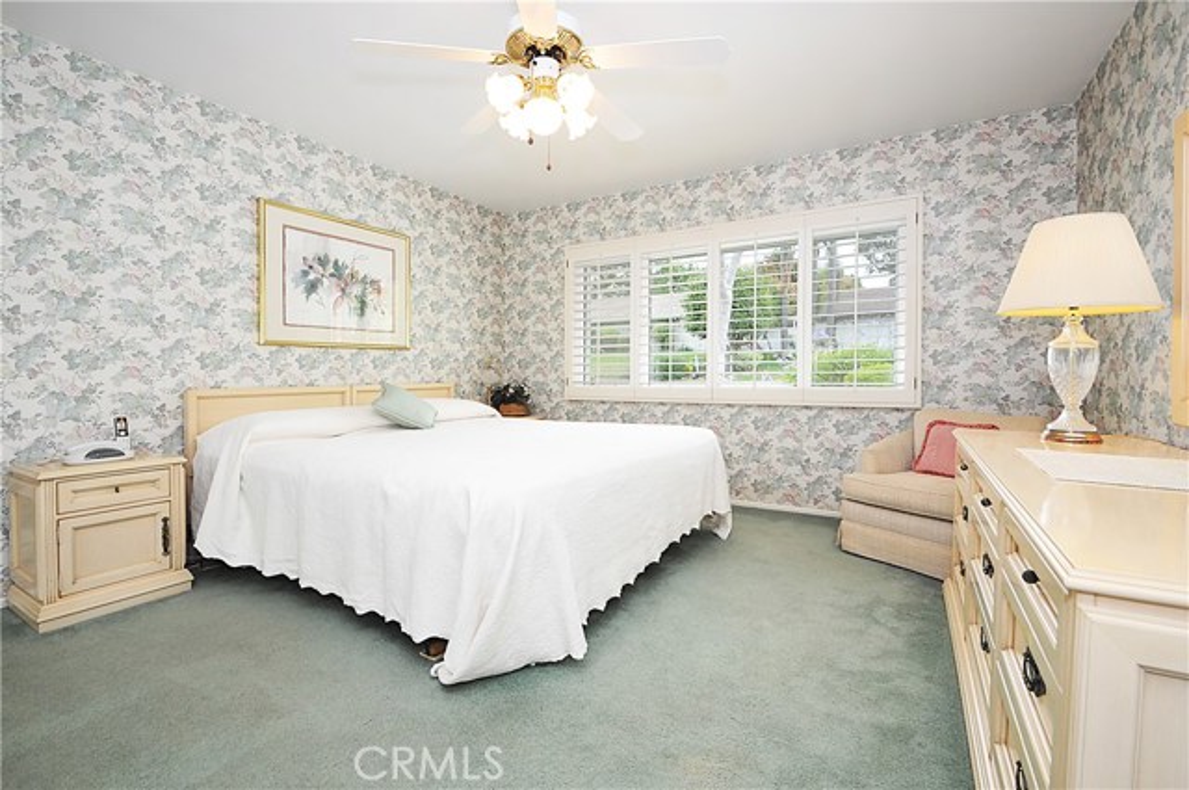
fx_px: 495
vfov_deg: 77.2
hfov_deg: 100.5
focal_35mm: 15
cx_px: 594
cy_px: 395
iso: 320
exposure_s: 1/30
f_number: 8
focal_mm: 10
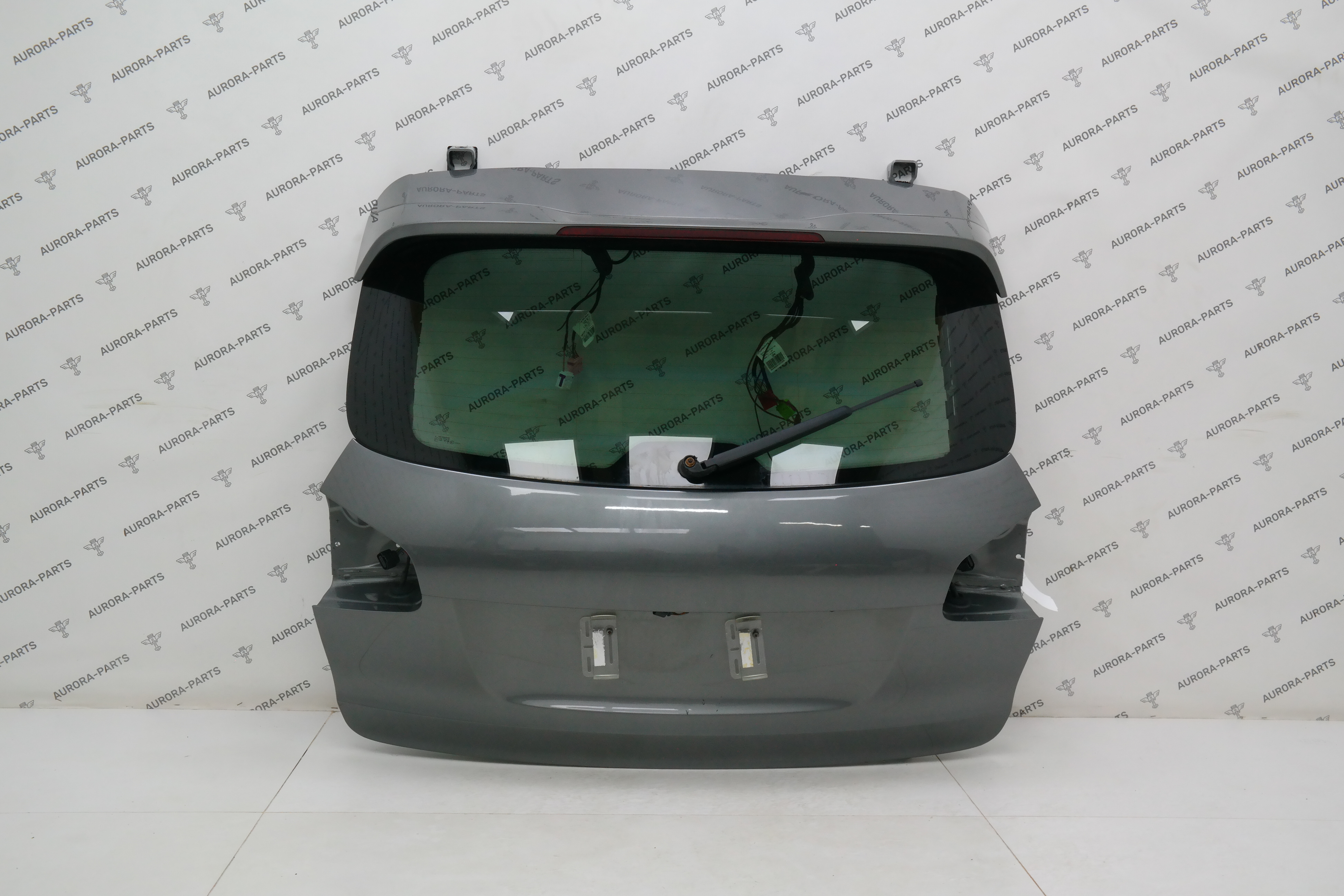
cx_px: 672
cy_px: 448
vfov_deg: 36.9
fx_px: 1344
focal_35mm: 36
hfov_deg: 53.1
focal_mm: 24
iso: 800
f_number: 9
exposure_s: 1/50
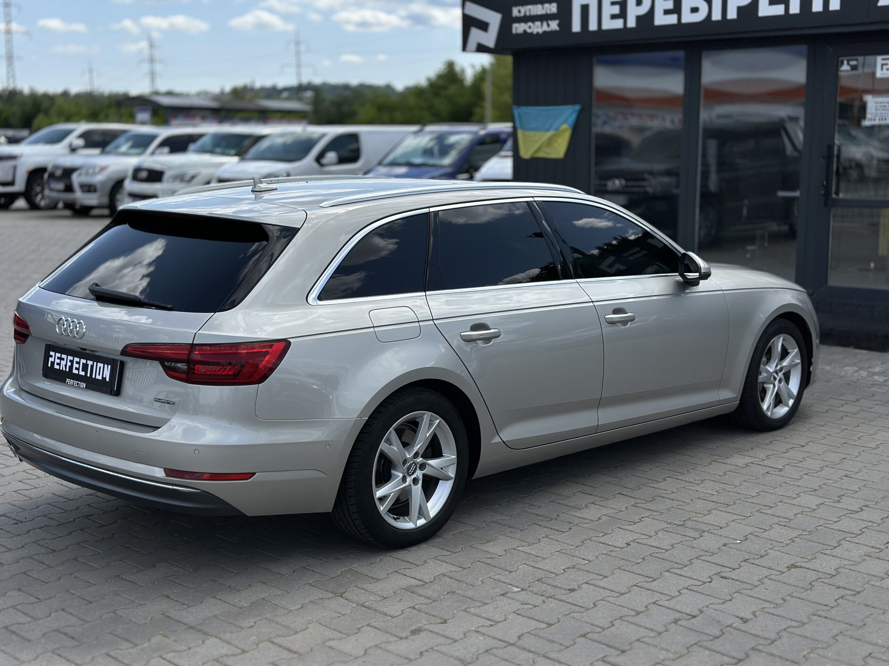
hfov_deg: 39.7
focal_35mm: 48
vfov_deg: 30.3
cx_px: 444
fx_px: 1233
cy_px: 333
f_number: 1.78
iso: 80
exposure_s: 1/5263
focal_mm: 6.86
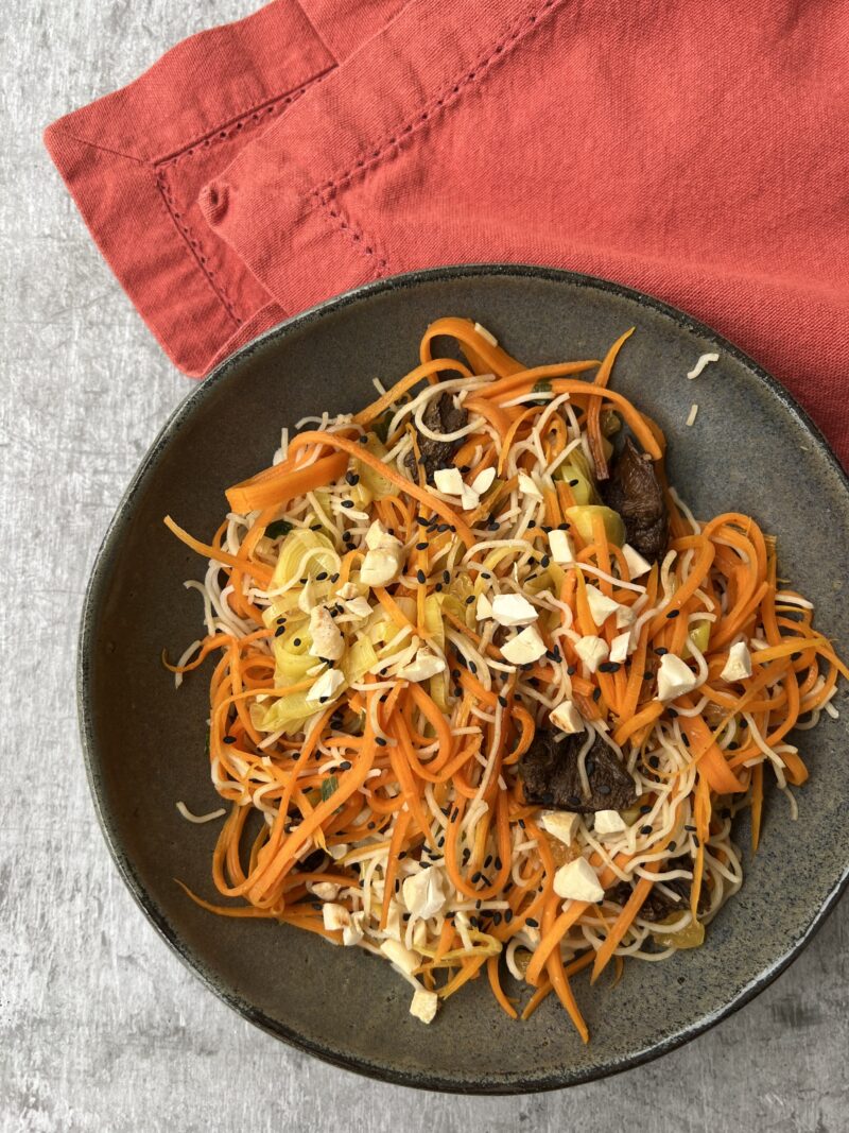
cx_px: 424
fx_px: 850
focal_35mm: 26
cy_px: 566
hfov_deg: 53.1
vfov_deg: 67.3
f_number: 1.5
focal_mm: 5.7
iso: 80
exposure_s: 1/121
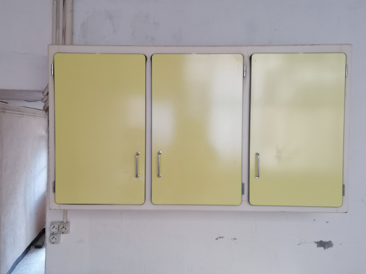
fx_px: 370
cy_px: 137
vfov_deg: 40.7
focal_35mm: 35
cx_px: 183
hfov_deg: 52.6
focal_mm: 4.75
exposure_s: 1/33.3
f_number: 1.8
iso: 200
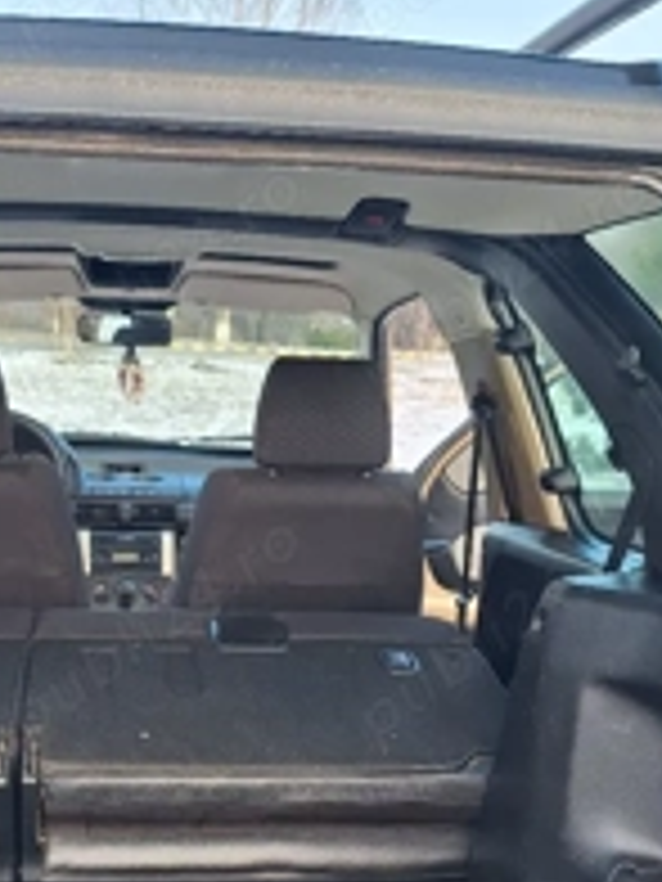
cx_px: 243
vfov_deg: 39.1
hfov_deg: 30.7
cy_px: 684
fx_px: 1198
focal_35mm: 47
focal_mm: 5.54
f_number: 1.8
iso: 40
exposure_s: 1/217
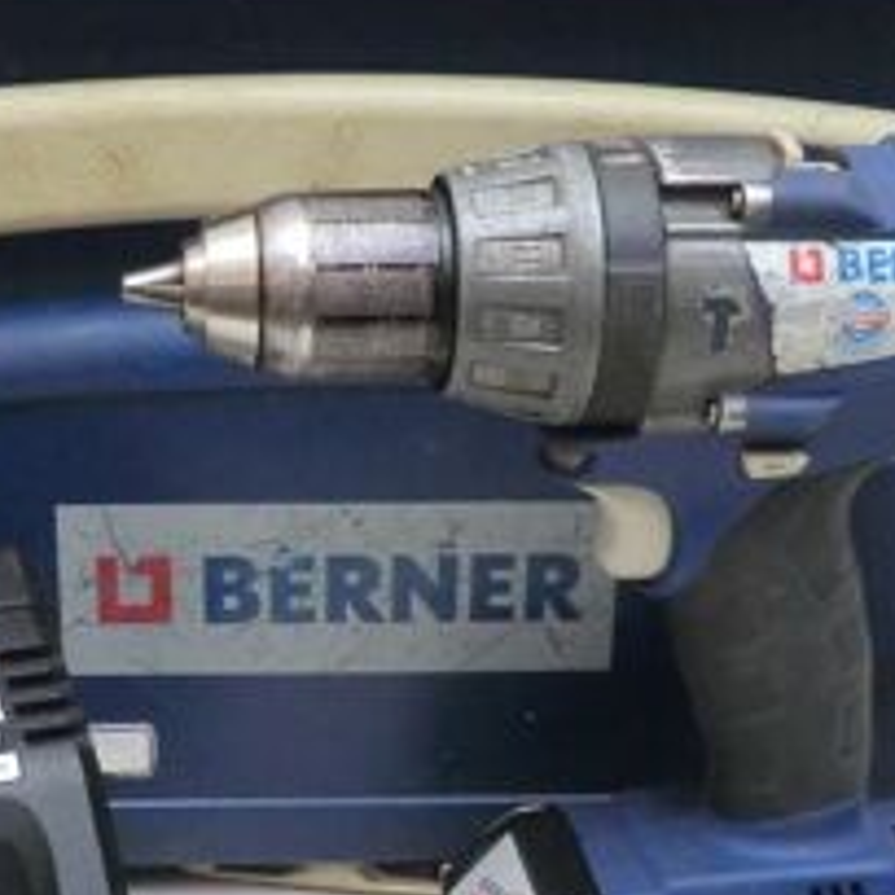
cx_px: 364
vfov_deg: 20.7
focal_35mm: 83
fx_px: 2428
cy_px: 654
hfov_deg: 20.9
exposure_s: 1/60
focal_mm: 7.1
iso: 400
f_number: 3.8
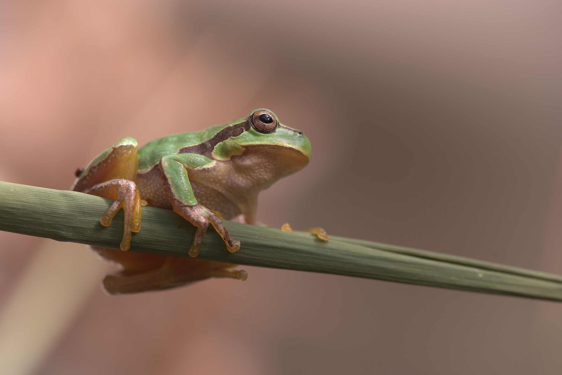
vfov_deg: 13.0
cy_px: 188
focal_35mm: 105
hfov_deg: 19.5
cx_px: 281
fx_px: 1639
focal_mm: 105
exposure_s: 1/400
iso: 800
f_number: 8
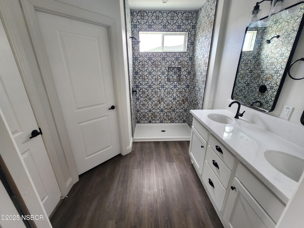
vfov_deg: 89.9
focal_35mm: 13
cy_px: 114
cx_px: 152
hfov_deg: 106.2
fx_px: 114
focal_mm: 2.2
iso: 125
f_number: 2.2
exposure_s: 1/60
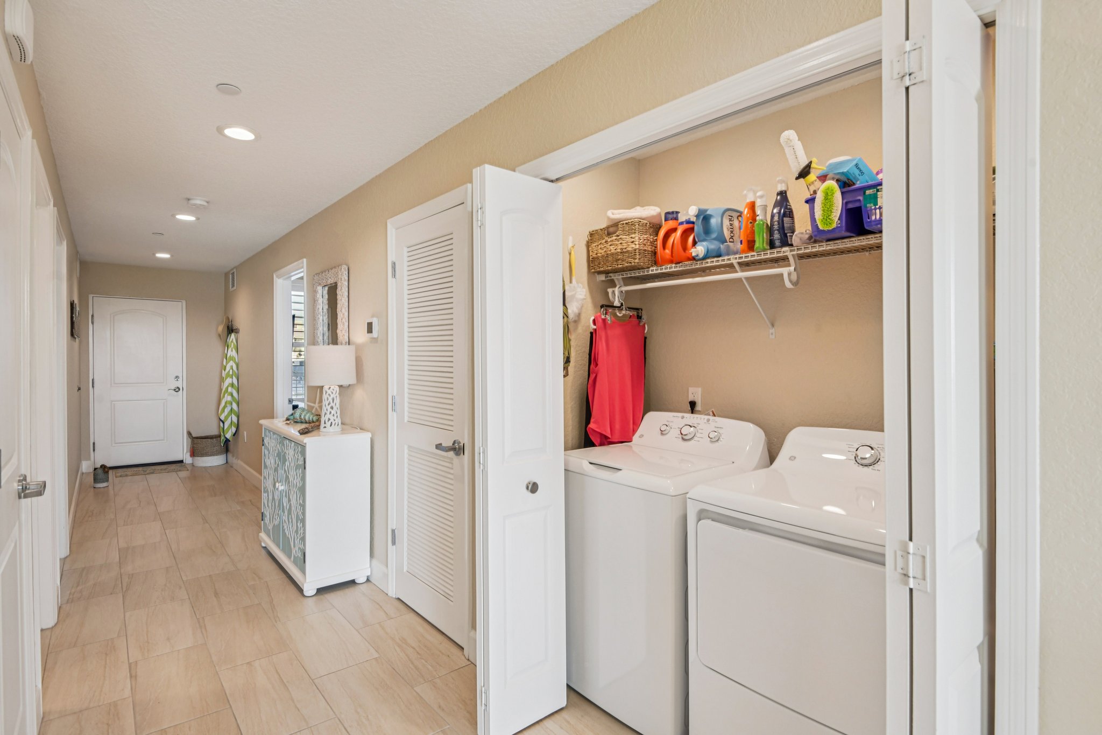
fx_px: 490
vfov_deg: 73.7
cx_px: 551
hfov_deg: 96.7
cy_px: 368
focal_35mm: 16
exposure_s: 1/40
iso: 400
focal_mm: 16
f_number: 8
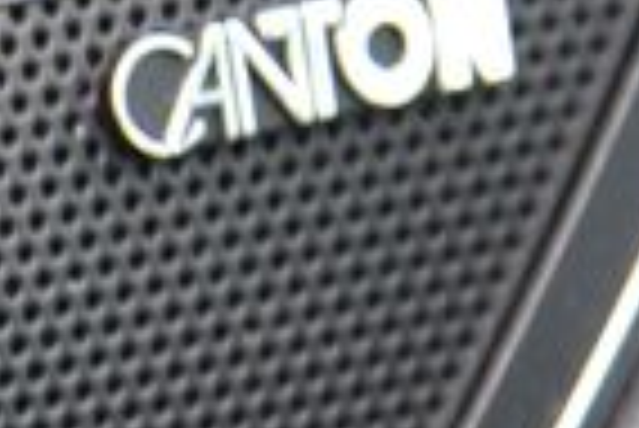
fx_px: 15423
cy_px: 478
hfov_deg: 2.3
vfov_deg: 1.6
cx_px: -1246
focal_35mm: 868
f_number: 4.5
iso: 500
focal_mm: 120
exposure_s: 1/80
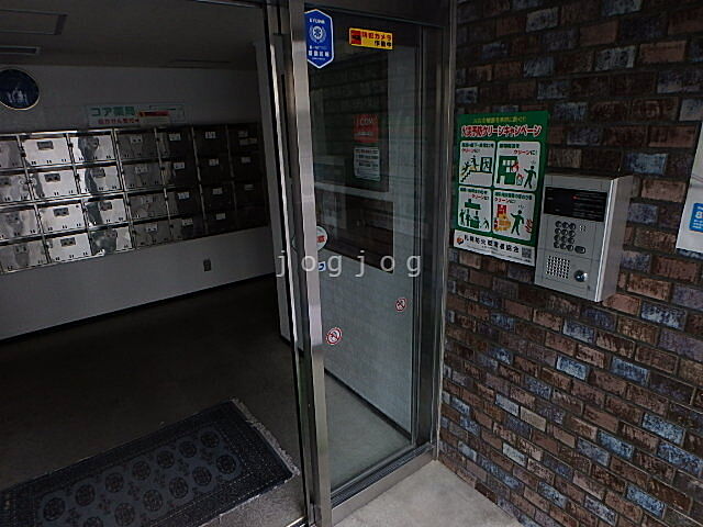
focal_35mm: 21
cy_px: 264
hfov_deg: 79.0
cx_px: 352
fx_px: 426
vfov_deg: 63.4
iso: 160
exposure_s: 1/60
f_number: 3.5
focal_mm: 3.7
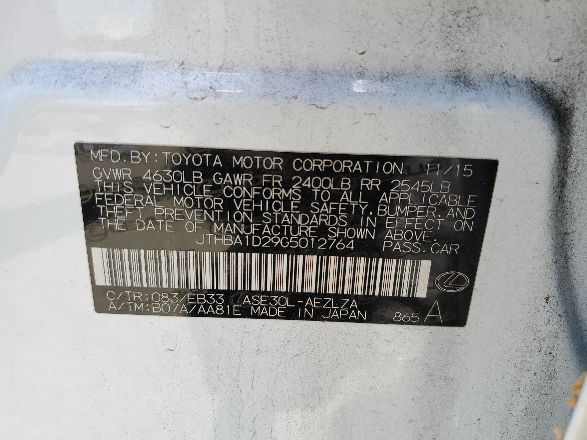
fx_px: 441
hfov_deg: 67.3
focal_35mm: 26
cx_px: 294
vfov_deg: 53.1
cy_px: 220
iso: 50
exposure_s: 1/435
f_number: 1.5
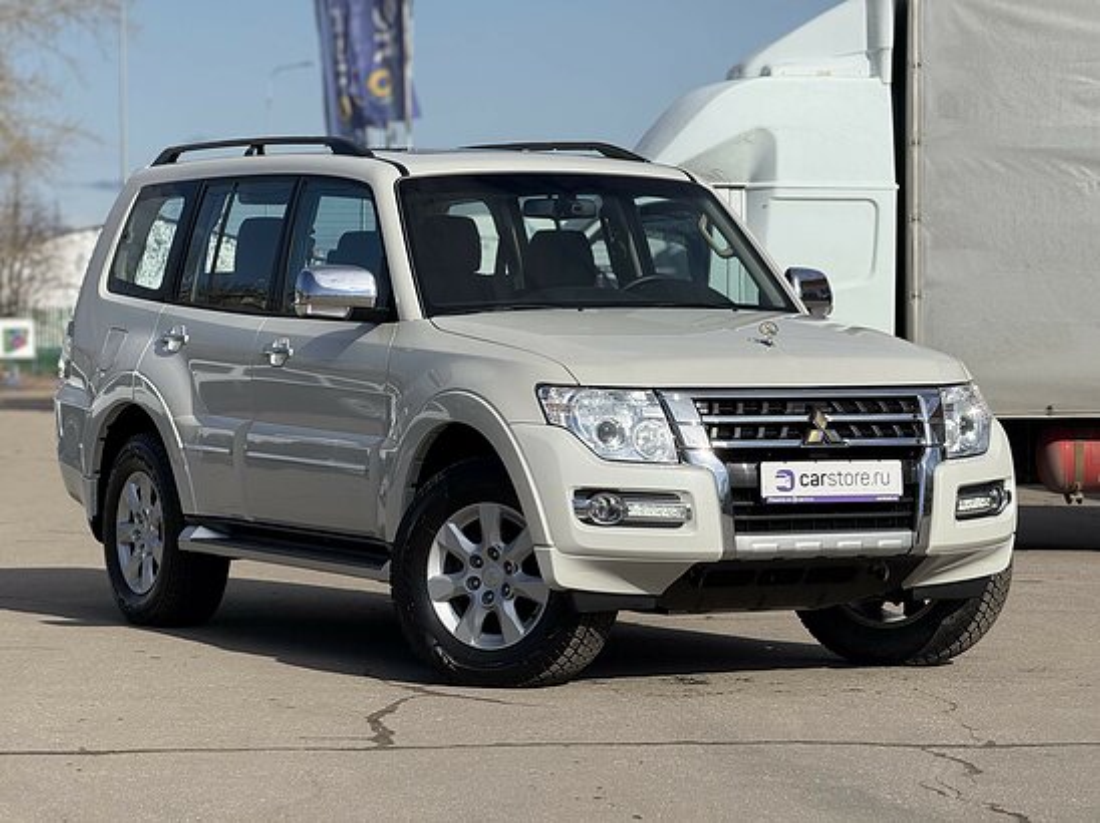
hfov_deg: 16.4
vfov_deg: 12.3
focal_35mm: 120
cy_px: 412
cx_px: 550
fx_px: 3810
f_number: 2.8
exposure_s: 1/3344
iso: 64
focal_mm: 15.66
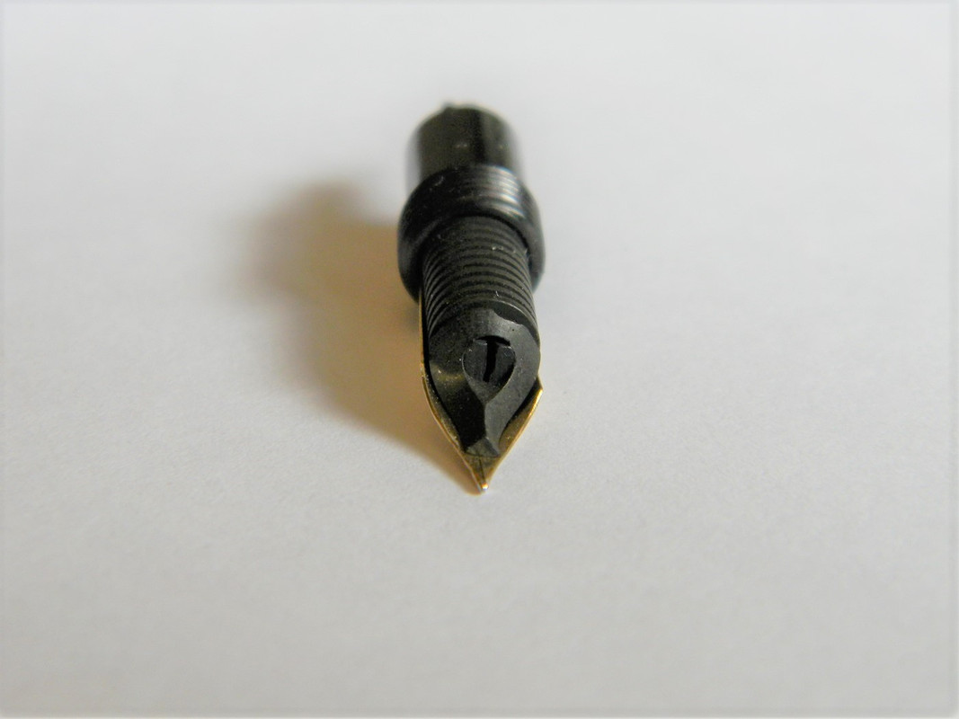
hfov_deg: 23.6
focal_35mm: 83
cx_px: 480
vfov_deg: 17.8
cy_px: 360
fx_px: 2299
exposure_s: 1/30
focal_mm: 15.1
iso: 174
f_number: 4.5
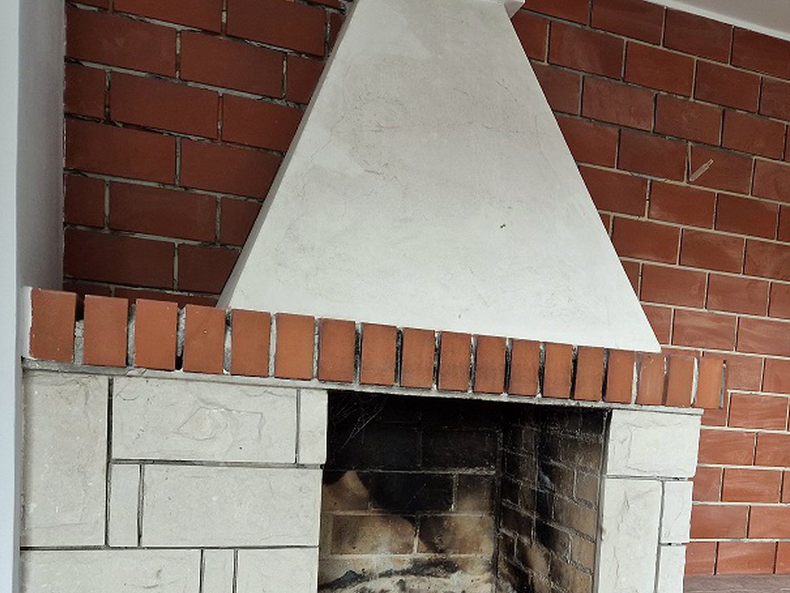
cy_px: 462
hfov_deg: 47.7
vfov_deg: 36.6
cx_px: 560
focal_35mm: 38
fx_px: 867
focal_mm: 5.4
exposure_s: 1/100
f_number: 1.8
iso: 400
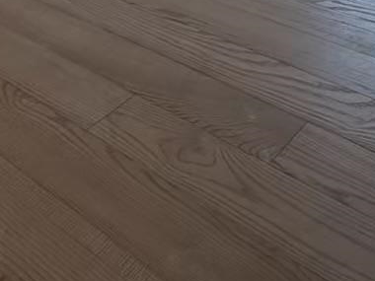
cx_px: 150
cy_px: -289
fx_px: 639
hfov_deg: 32.6
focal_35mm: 59
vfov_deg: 17.4
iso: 64
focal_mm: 2.22
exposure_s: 1/173
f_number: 2.2
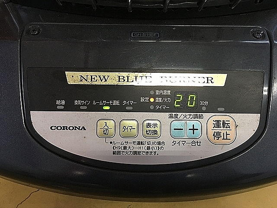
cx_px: 138
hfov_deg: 61.7
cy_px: 104
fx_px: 232
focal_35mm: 29
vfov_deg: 48.2
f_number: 2.2
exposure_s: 1/30
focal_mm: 4.15
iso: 100
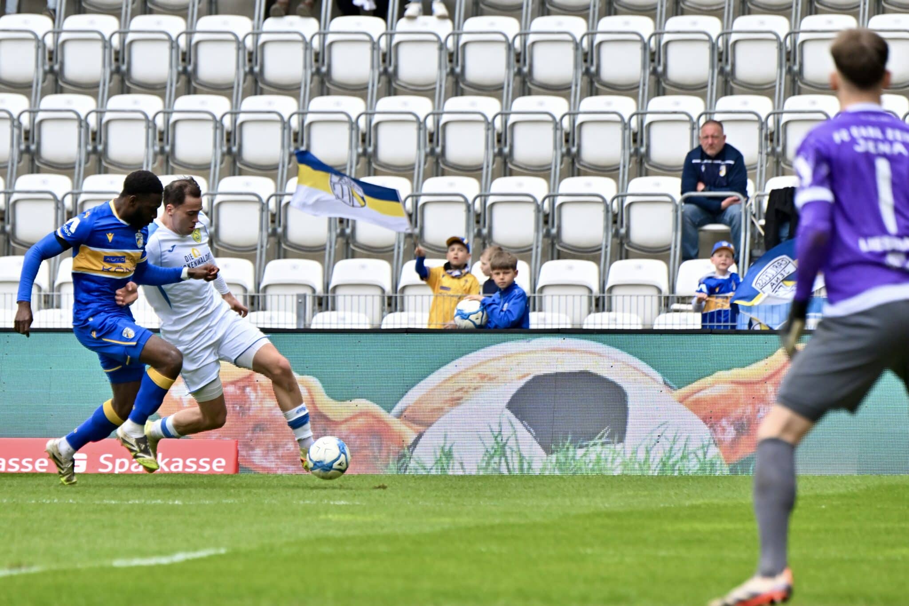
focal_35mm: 350
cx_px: 454
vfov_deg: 3.9
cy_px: 303
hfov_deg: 5.9
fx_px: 8836
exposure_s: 1/1600
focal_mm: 350
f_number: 5.6
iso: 1100
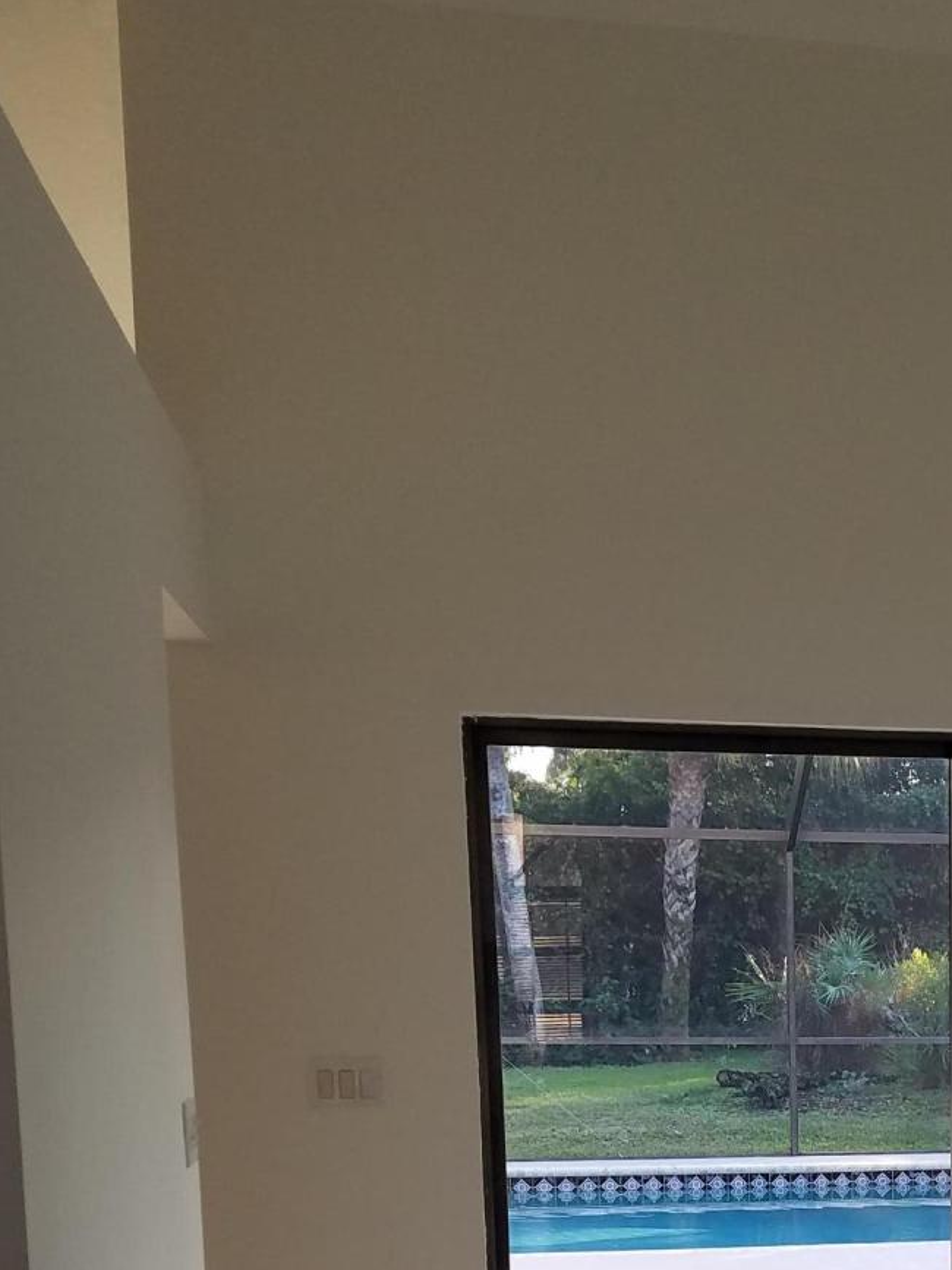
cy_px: 1296
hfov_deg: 23.0
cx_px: 1050
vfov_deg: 29.8
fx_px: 2201
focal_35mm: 60
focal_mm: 4.2
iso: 80
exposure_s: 1/100
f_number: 1.7
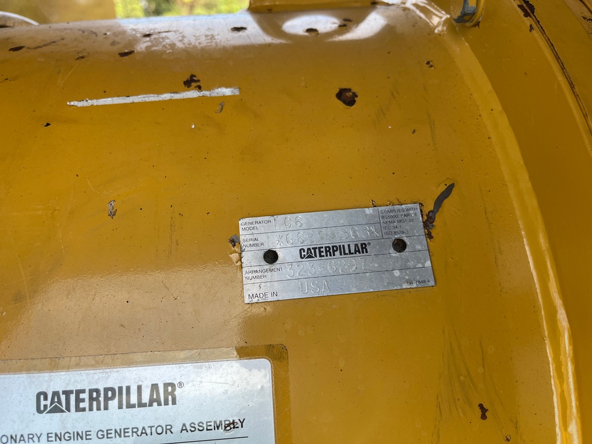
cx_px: 296
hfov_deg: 67.3
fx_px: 445
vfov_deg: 53.1
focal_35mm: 26
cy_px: 222
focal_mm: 5.1
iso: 50
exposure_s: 1/487
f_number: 1.6
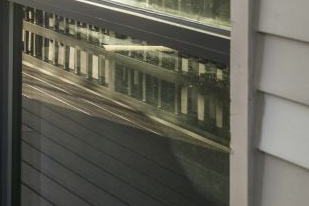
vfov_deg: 13.9
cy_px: -130
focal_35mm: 91
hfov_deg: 14.8
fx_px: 777
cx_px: -419
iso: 64
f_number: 7.1
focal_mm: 17.5
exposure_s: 1/100
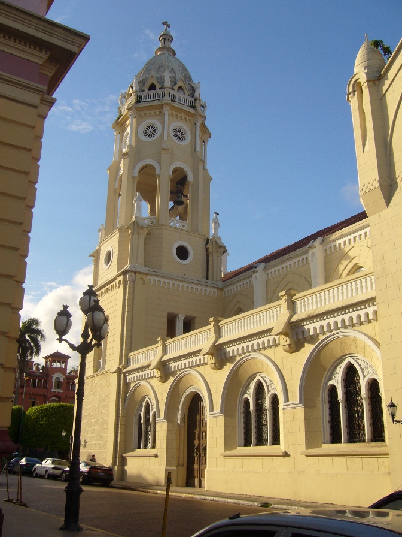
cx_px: 201
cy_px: 268
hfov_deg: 40.7
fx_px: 542
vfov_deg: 52.6
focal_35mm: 35
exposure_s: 1/250
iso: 80
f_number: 5.6
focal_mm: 5.8
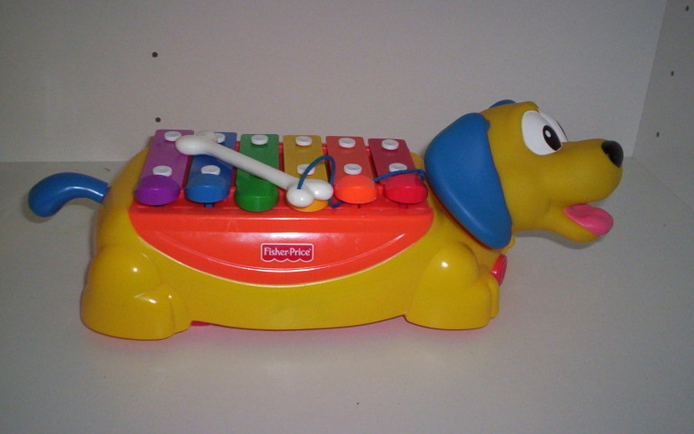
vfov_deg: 31.2
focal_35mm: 41
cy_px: 203
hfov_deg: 48.2
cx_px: 348
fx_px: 775
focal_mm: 4.99
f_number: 4.5
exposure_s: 1/60
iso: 140
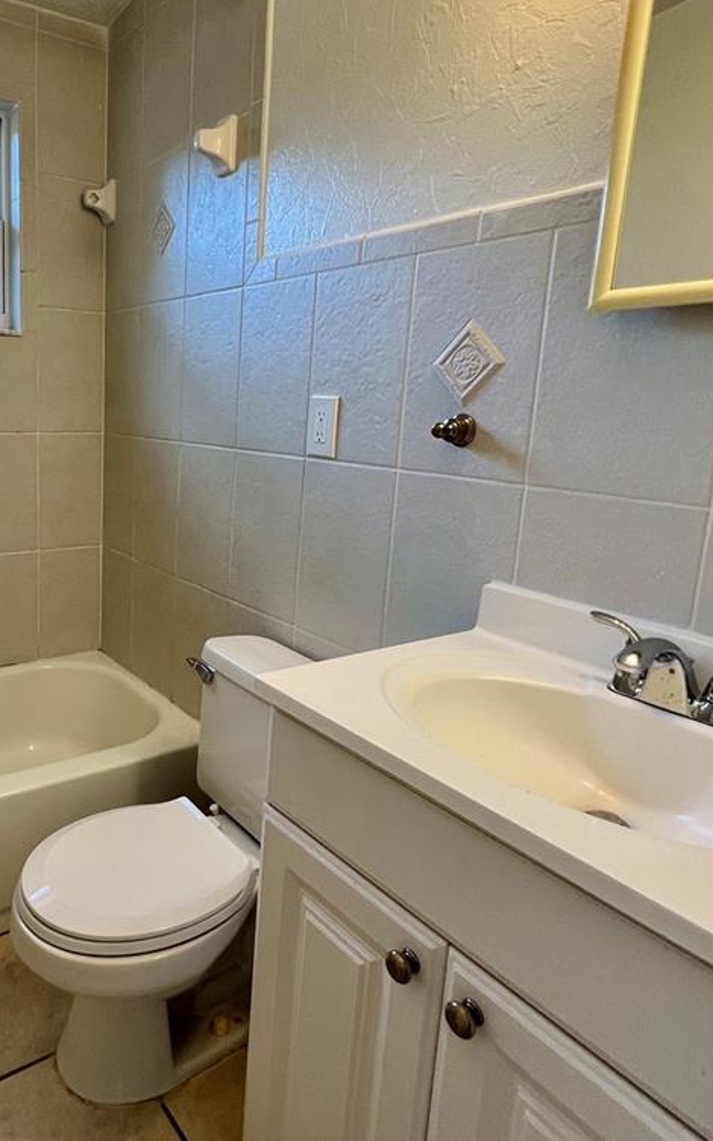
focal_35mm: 22
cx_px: 171
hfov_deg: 52.4
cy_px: 536
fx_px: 684
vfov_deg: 79.6
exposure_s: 1/120
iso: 80
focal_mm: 1.57
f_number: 1.8
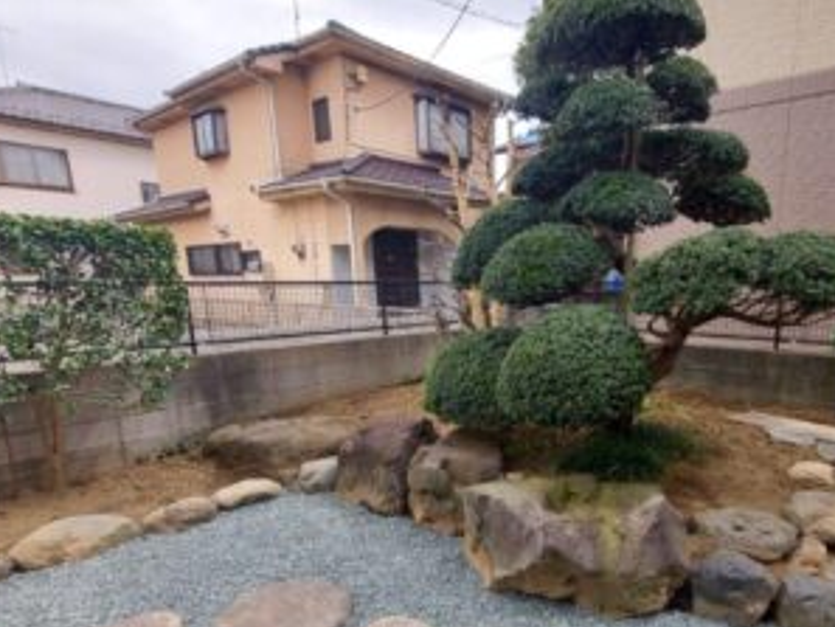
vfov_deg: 62.1
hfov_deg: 76.8
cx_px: 548
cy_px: 413
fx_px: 507
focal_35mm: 21
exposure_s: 1/255
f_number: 2.2
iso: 50
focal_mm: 1.74
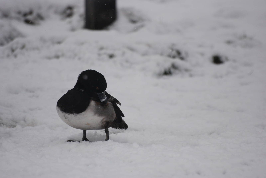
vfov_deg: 3.1
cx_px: 133
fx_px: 3329
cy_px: 89
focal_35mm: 450
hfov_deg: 4.6
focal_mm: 300
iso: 320
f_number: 5.6
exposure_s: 1/500
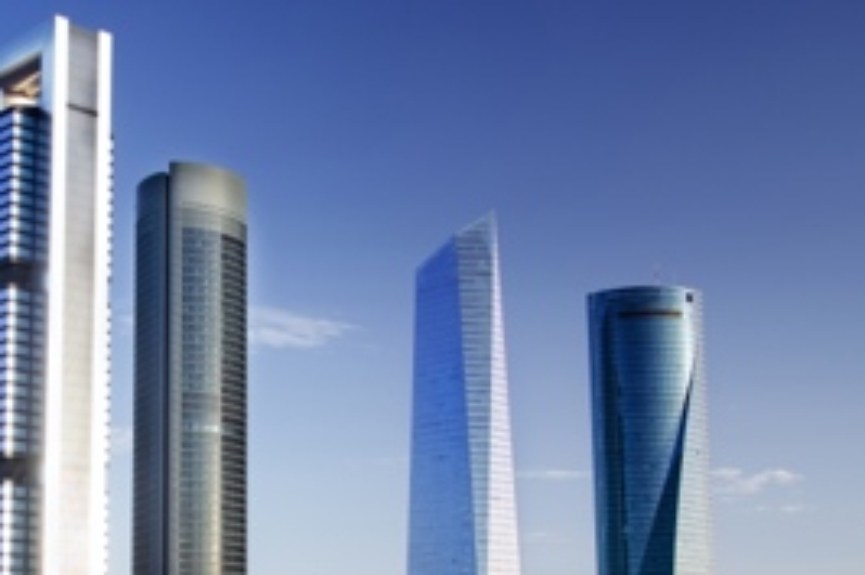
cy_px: 437
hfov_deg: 31.3
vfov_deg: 21.3
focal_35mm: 63
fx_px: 1513
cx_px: 210
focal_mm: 24
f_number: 3.8
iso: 100
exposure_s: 1/60
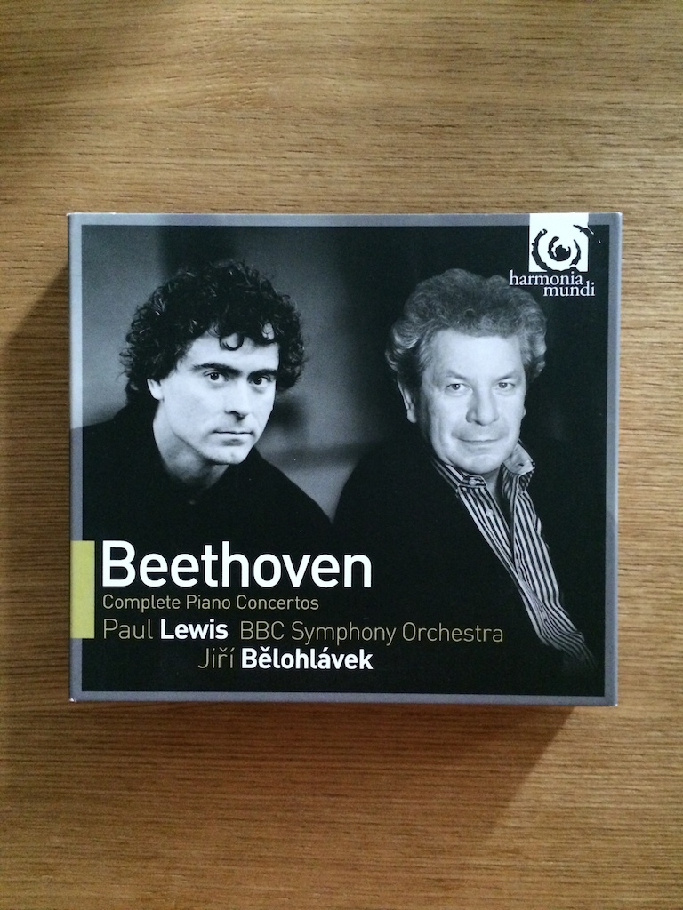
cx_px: 342
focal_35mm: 30
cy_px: 455
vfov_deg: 60.0
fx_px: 789
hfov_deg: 46.8
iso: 640
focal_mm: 4.12
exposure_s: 1/15
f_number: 2.2
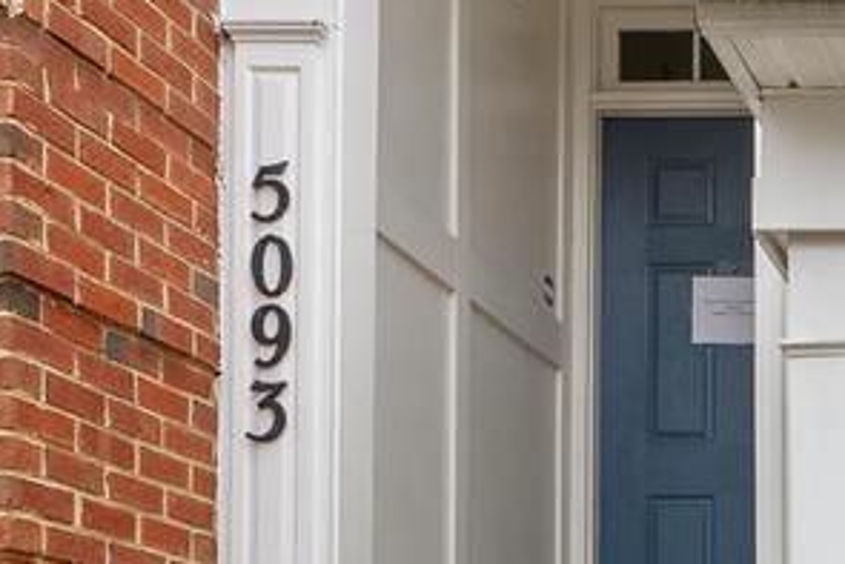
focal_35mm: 78
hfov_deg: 22.5
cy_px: 774
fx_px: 1832
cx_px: 1172
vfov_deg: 16.4
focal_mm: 16
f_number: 8
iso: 800
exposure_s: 1/80
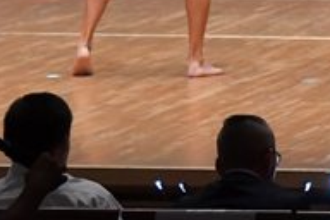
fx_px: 6224
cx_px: 602
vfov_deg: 2.0
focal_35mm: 679
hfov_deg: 3.0
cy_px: -158
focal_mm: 112
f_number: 5.6
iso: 6400
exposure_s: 1/400
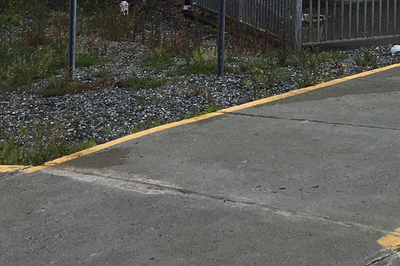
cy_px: -96
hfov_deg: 20.8
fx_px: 999
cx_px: 508
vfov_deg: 14.4
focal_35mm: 90
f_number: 2.2
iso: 25
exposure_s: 1/1748
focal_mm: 4.15
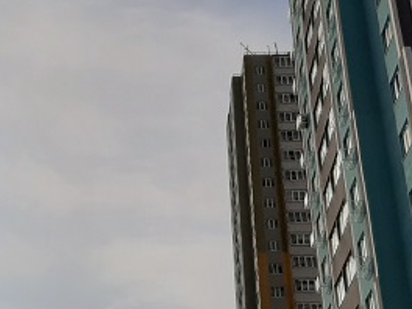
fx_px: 821
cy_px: 141
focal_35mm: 69
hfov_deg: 28.0
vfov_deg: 21.3
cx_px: 140
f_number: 1.7
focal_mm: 3.93
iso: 40
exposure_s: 1/16129
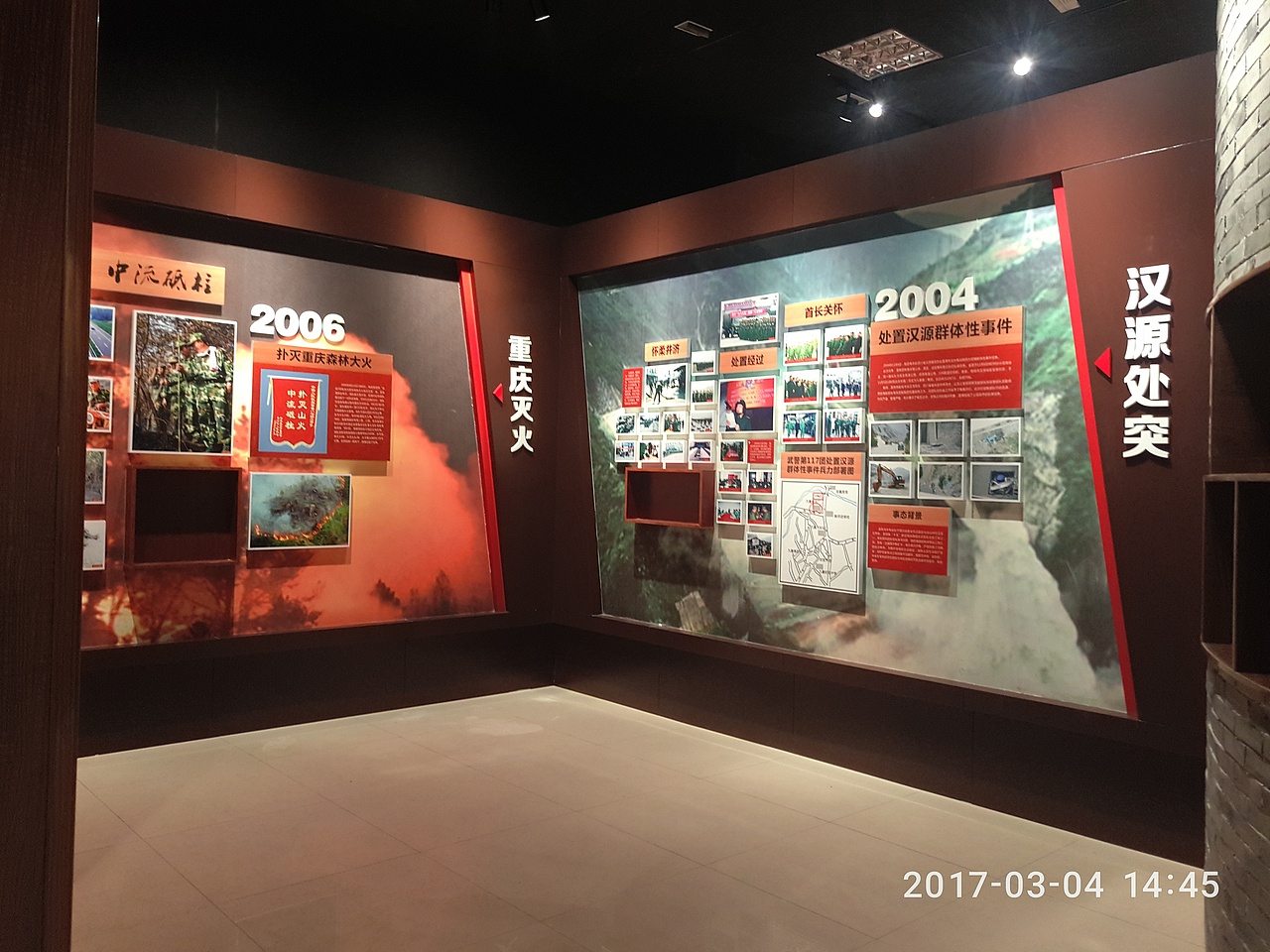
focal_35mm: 31
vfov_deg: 45.4
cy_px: 476
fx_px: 1137
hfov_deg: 58.4
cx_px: 635
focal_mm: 4.73
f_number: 2.2
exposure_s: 1/33
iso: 200
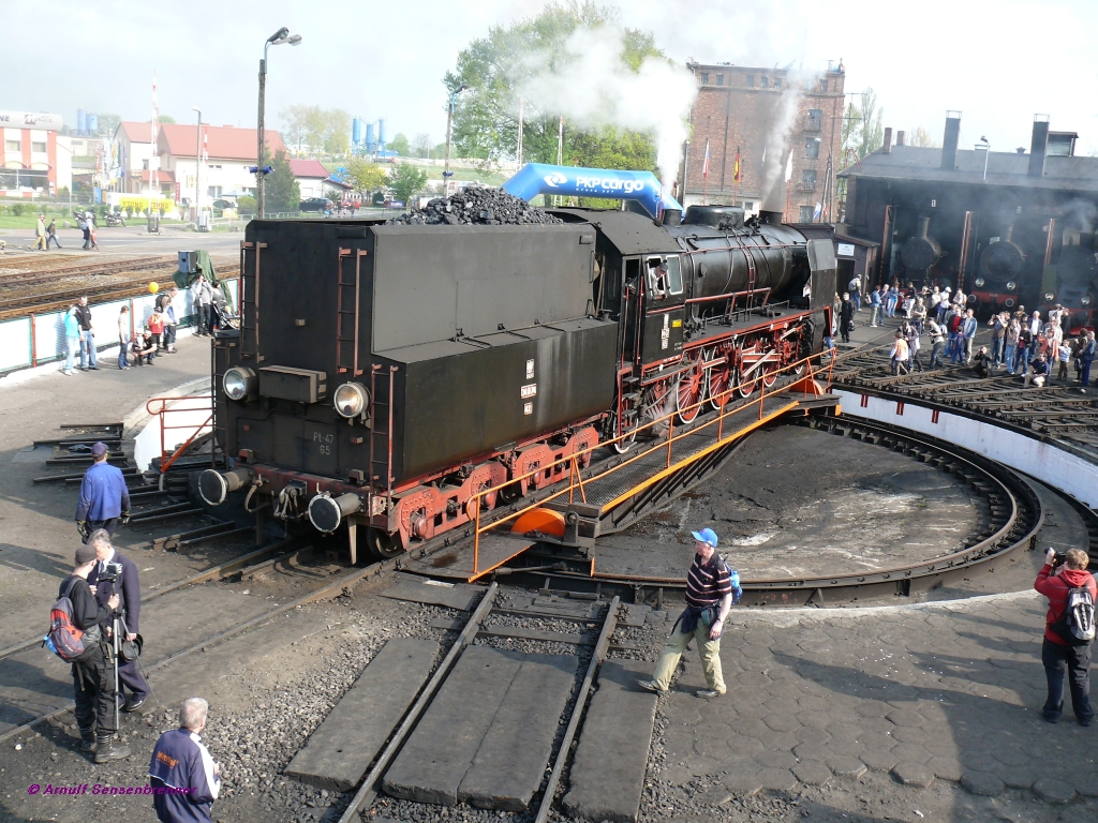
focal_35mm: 35
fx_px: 1110
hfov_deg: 52.6
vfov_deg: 40.7
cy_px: 412
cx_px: 549
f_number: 4
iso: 100
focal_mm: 7.5
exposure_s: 1/200
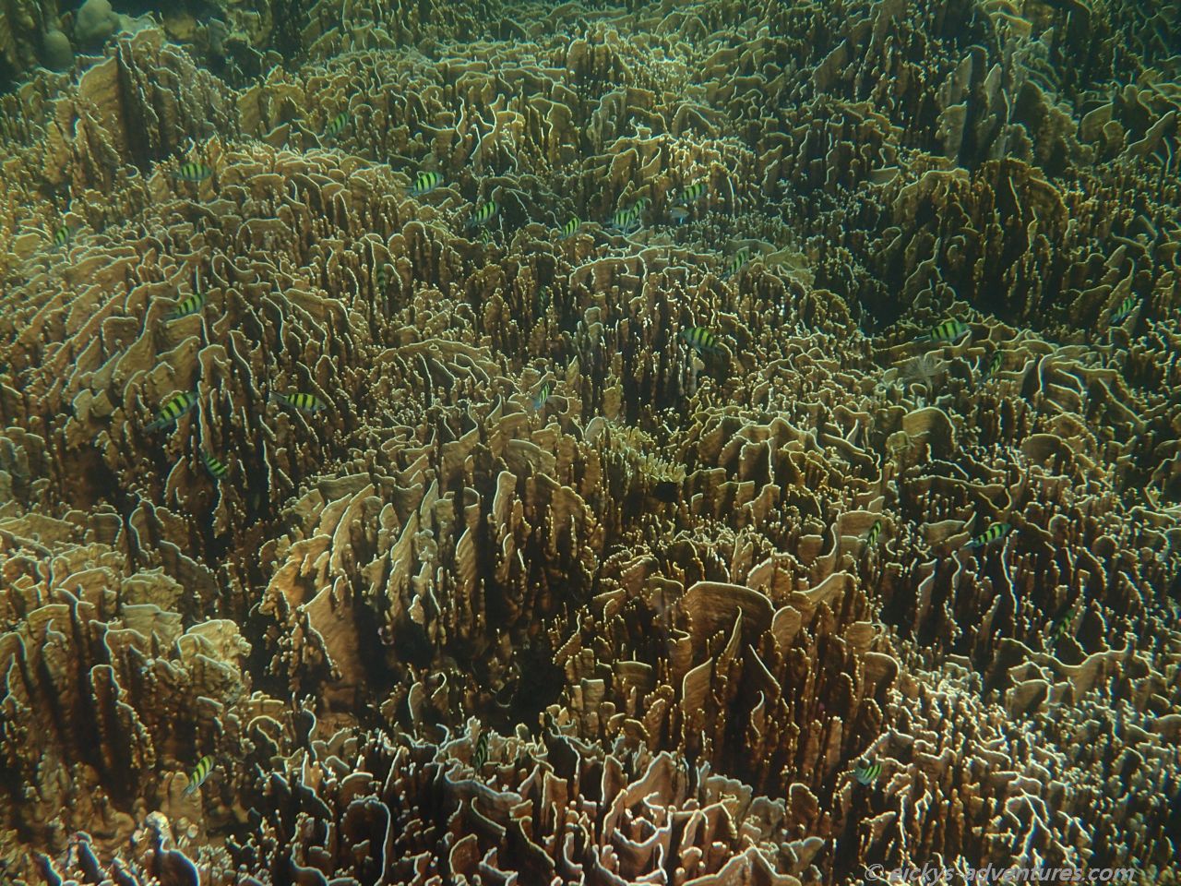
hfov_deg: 46.8
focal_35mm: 40
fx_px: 1365
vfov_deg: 36.0
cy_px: 443
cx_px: 590
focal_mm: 7.34
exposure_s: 1/250
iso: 100
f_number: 4
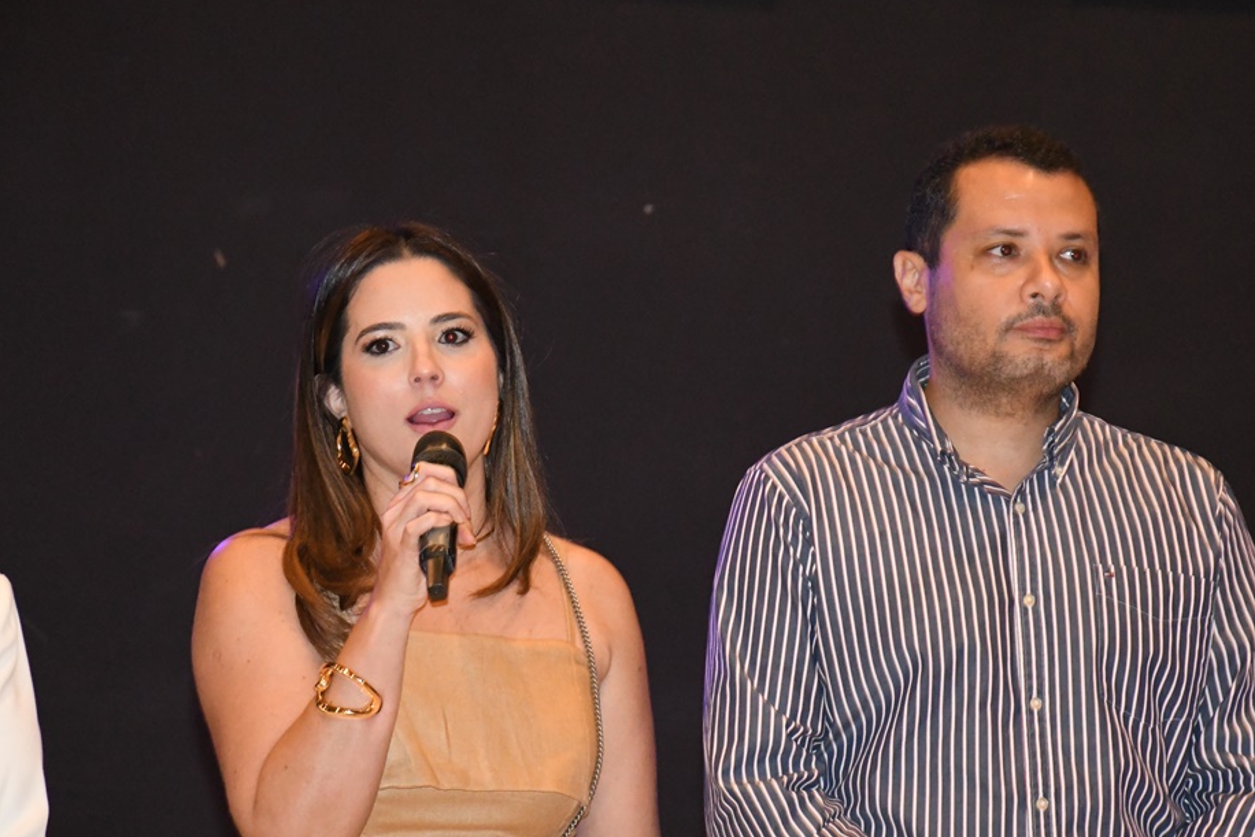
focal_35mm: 142
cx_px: 697
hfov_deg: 14.4
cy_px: 429
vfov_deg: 9.7
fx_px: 4951
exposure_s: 1/80
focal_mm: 85
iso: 8000
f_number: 6.3
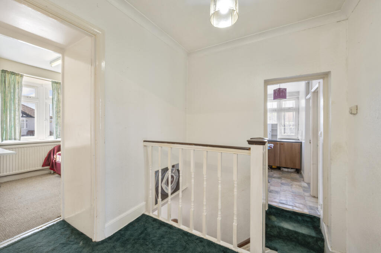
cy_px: 126
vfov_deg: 81.1
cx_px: 190
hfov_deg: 104.3
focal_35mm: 14
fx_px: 148
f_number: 16
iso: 200
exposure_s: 1
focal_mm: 14
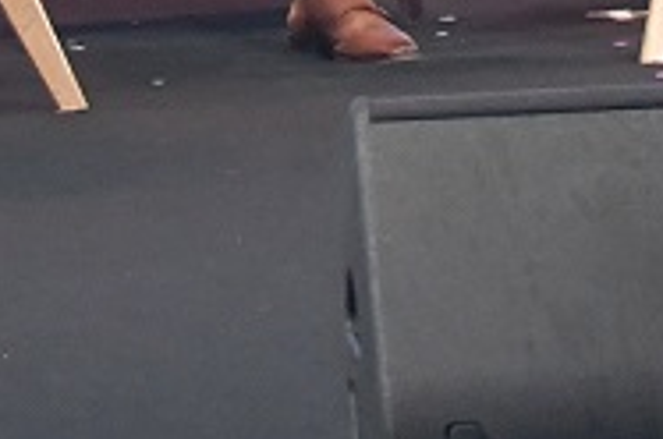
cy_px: -889
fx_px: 5534
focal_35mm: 301
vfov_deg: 4.4
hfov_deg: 6.9
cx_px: 277
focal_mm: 32
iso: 4000
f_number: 7.1
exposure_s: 1/160
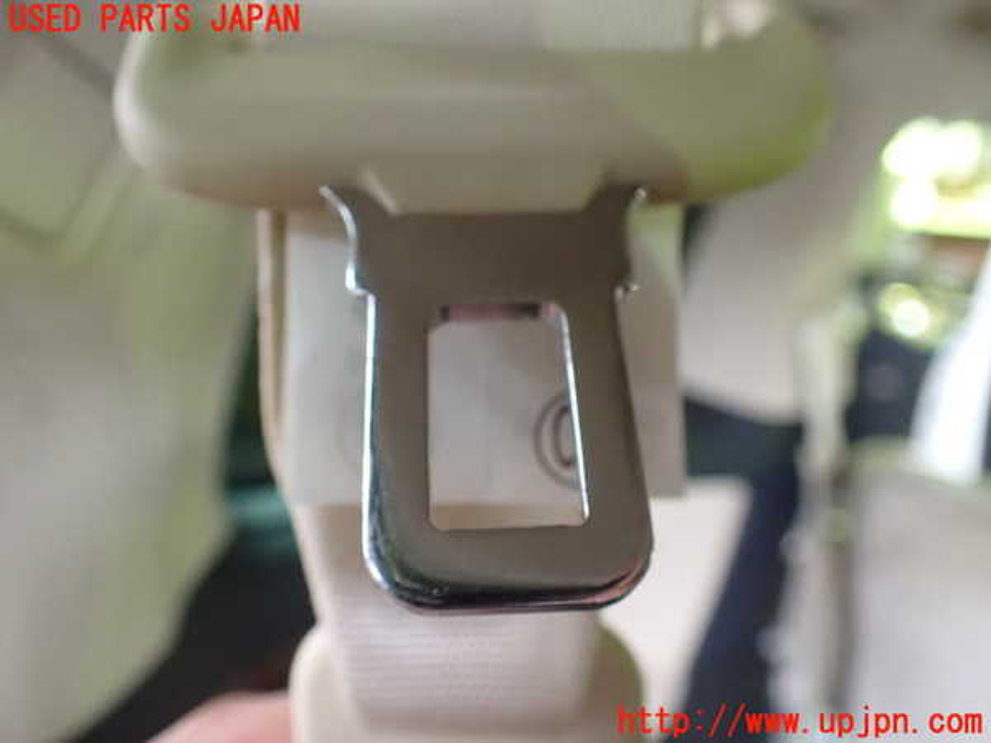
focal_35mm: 30
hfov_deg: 60.0
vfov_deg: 46.8
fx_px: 859
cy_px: 372
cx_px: 496
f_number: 2.3
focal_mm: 5.4
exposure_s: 1/30
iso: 1600
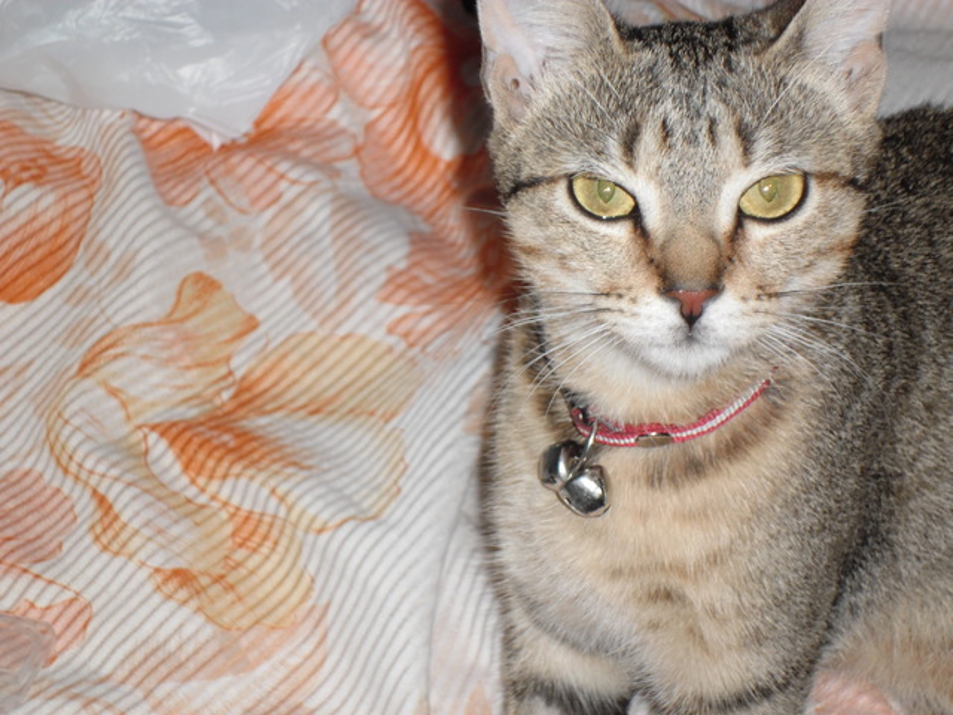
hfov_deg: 14.6
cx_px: 476
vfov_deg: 11.0
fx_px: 3717
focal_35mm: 135
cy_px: 358
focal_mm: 24.5
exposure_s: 1/90
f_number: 5.9
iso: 100
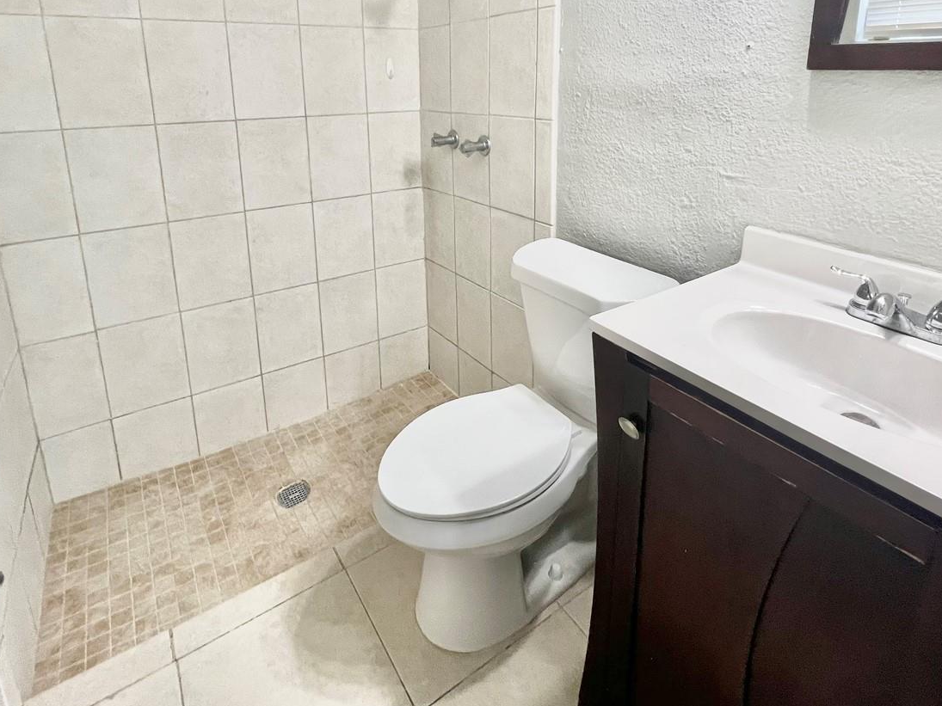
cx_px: 472
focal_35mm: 19
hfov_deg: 84.7
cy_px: 196
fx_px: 517
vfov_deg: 65.4
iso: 200
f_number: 1.8
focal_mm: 1.57
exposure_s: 1/120
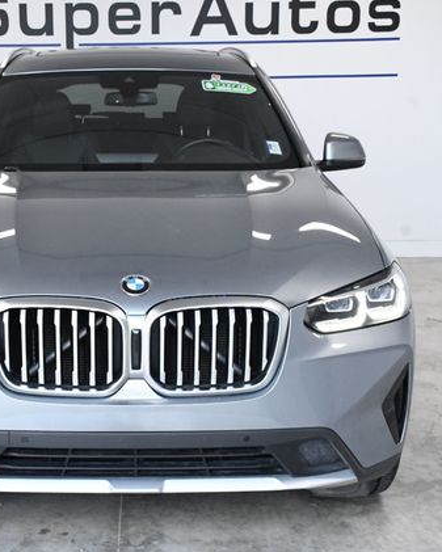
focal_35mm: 57
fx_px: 932
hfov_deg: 26.5
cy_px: 278
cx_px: 130
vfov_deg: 33.0
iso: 2500
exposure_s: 1/400
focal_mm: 27
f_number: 10
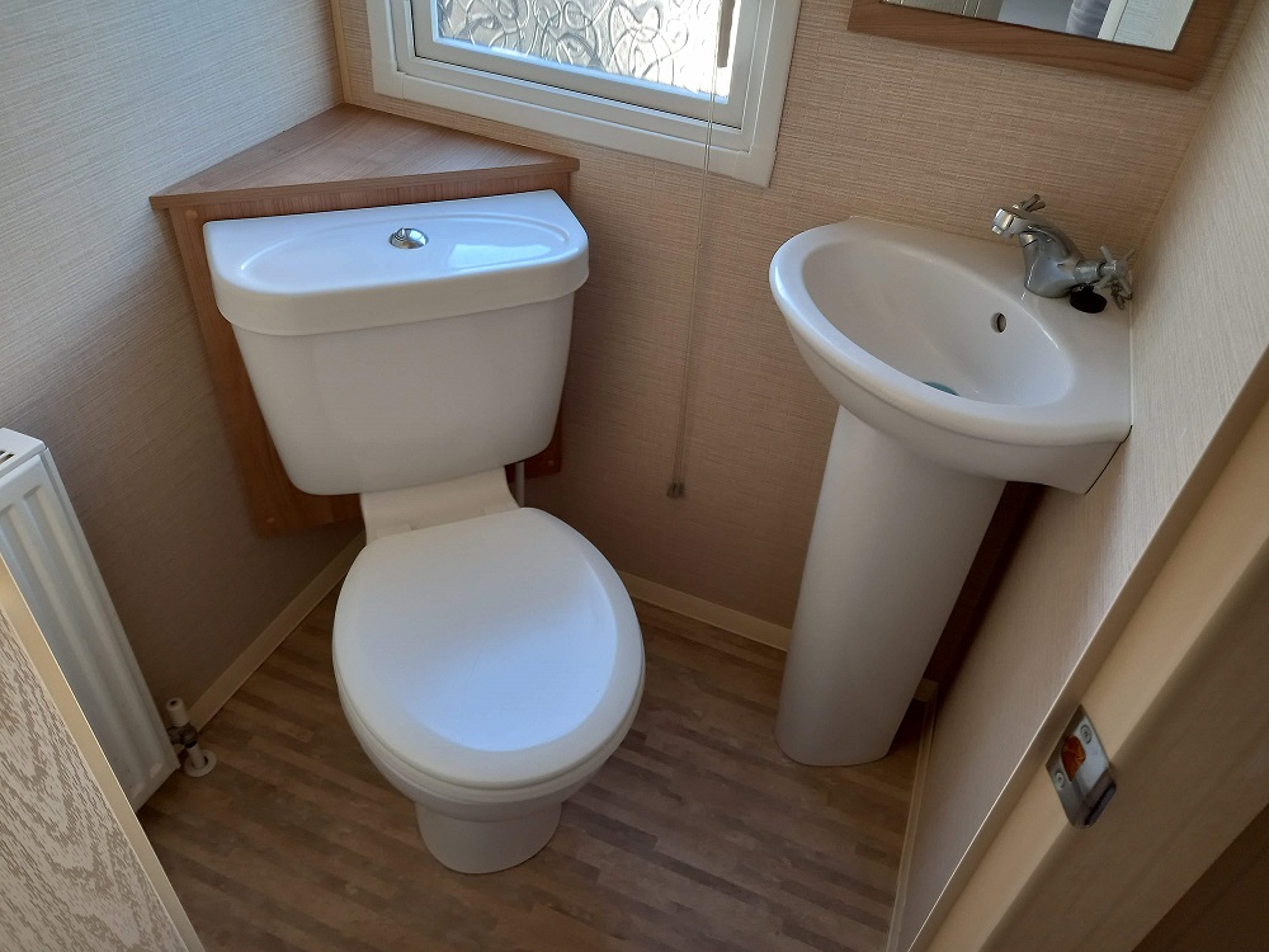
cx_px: 634
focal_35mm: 25
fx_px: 916
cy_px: 476
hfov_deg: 69.4
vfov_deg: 54.9
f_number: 2
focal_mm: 4.6
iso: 125
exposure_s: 1/60
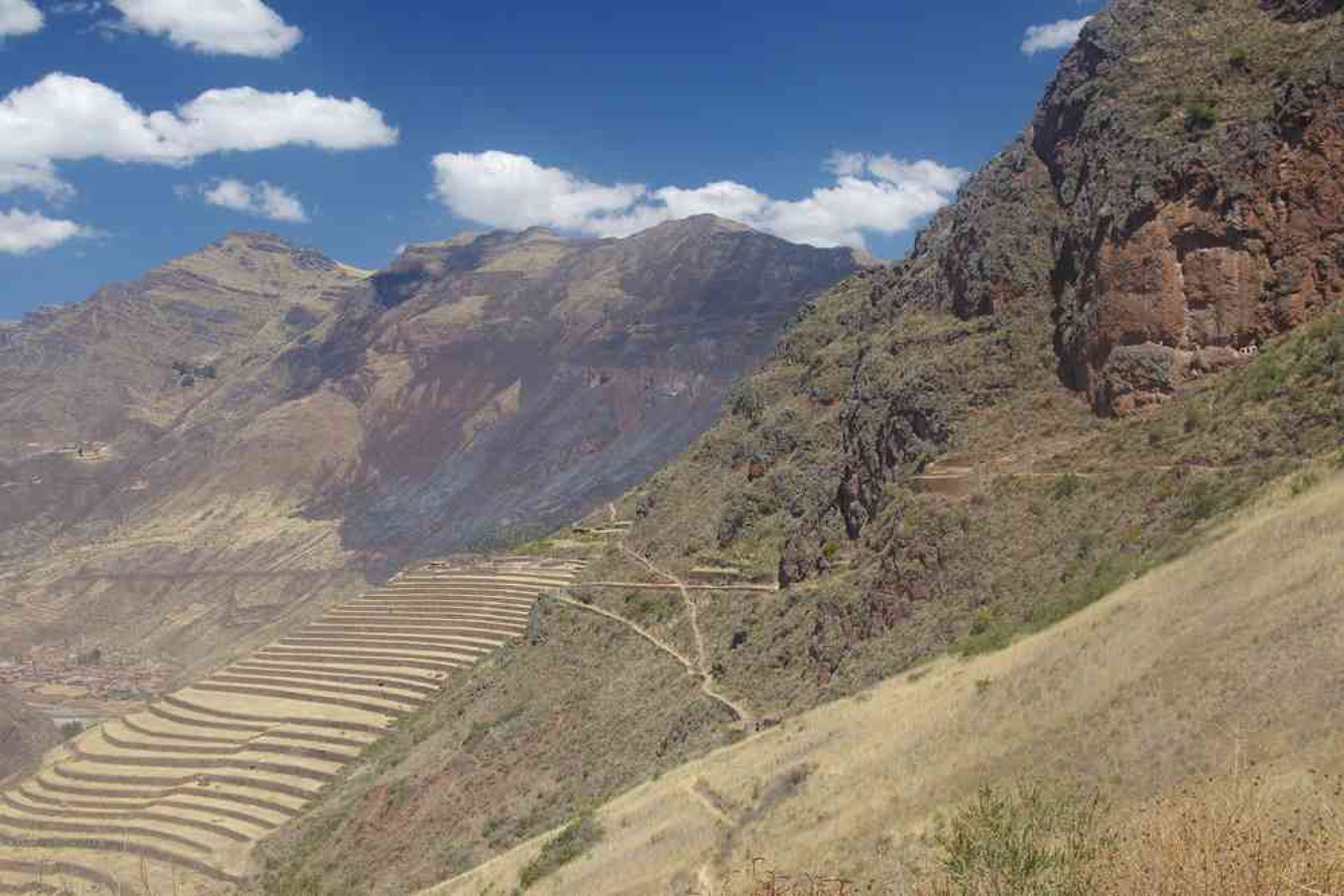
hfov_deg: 53.1
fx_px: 1344
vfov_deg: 36.9
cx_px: 672
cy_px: 448
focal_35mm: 36
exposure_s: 1/60
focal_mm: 24
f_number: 11
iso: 200
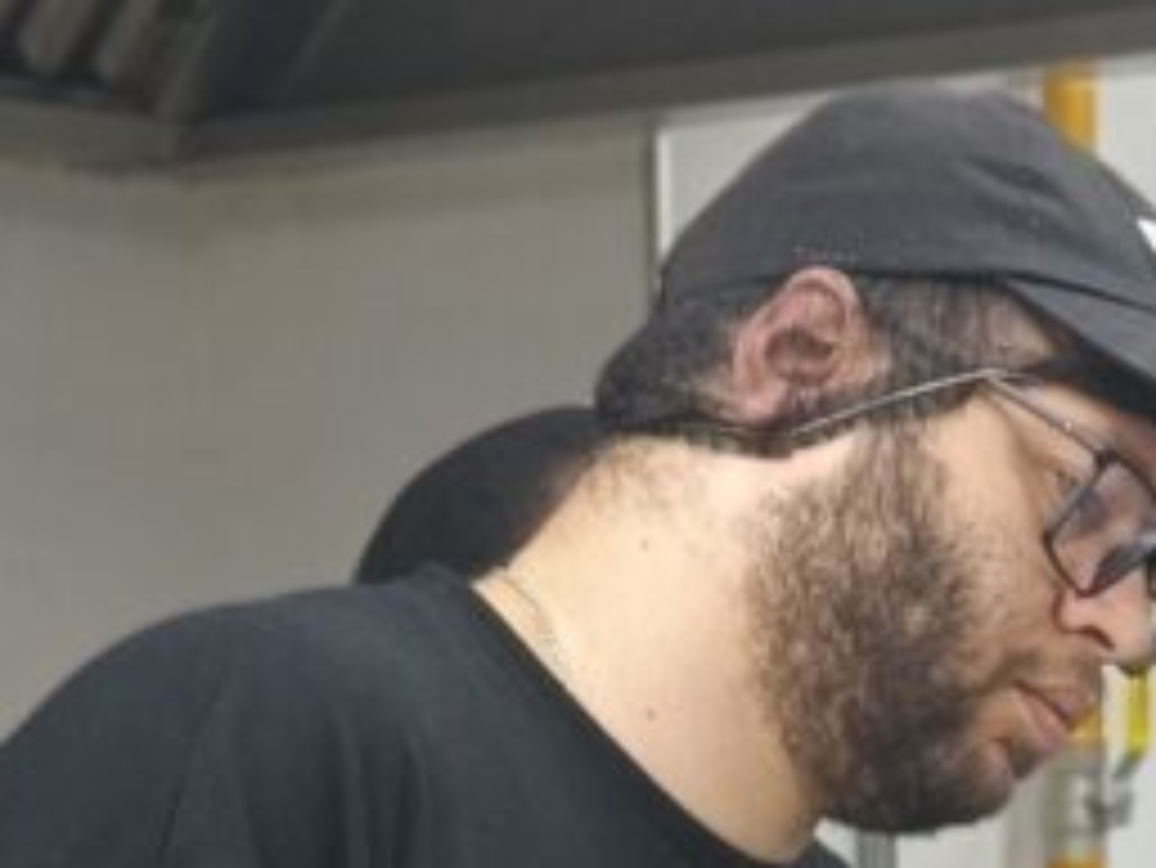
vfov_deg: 7.9
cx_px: 1763
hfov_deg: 10.2
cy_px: 1061
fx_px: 6248
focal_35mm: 187
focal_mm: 7.08
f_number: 2
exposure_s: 1/50
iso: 250
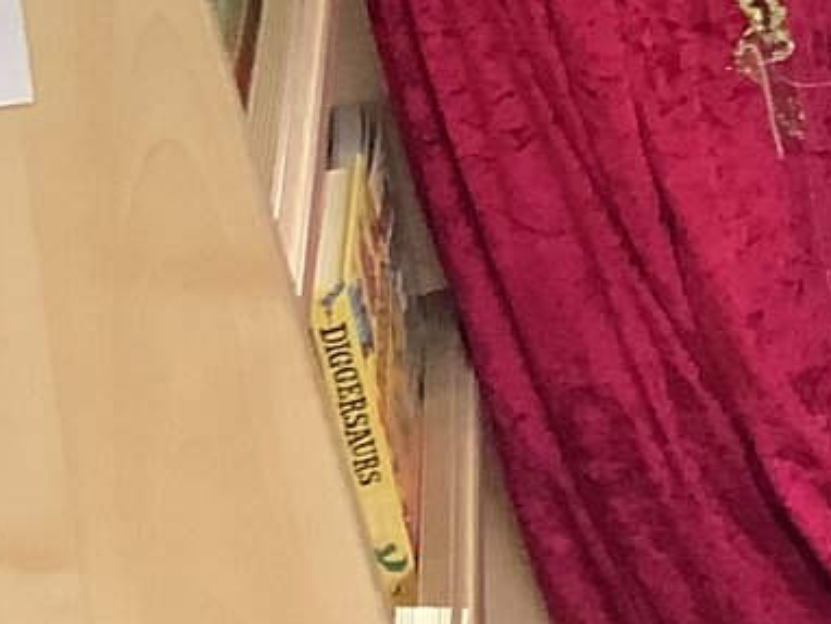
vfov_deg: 8.7
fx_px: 3988
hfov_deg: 10.2
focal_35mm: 166
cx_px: 2027
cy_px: -435
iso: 80
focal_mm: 3.3
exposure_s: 1/50
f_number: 2.4
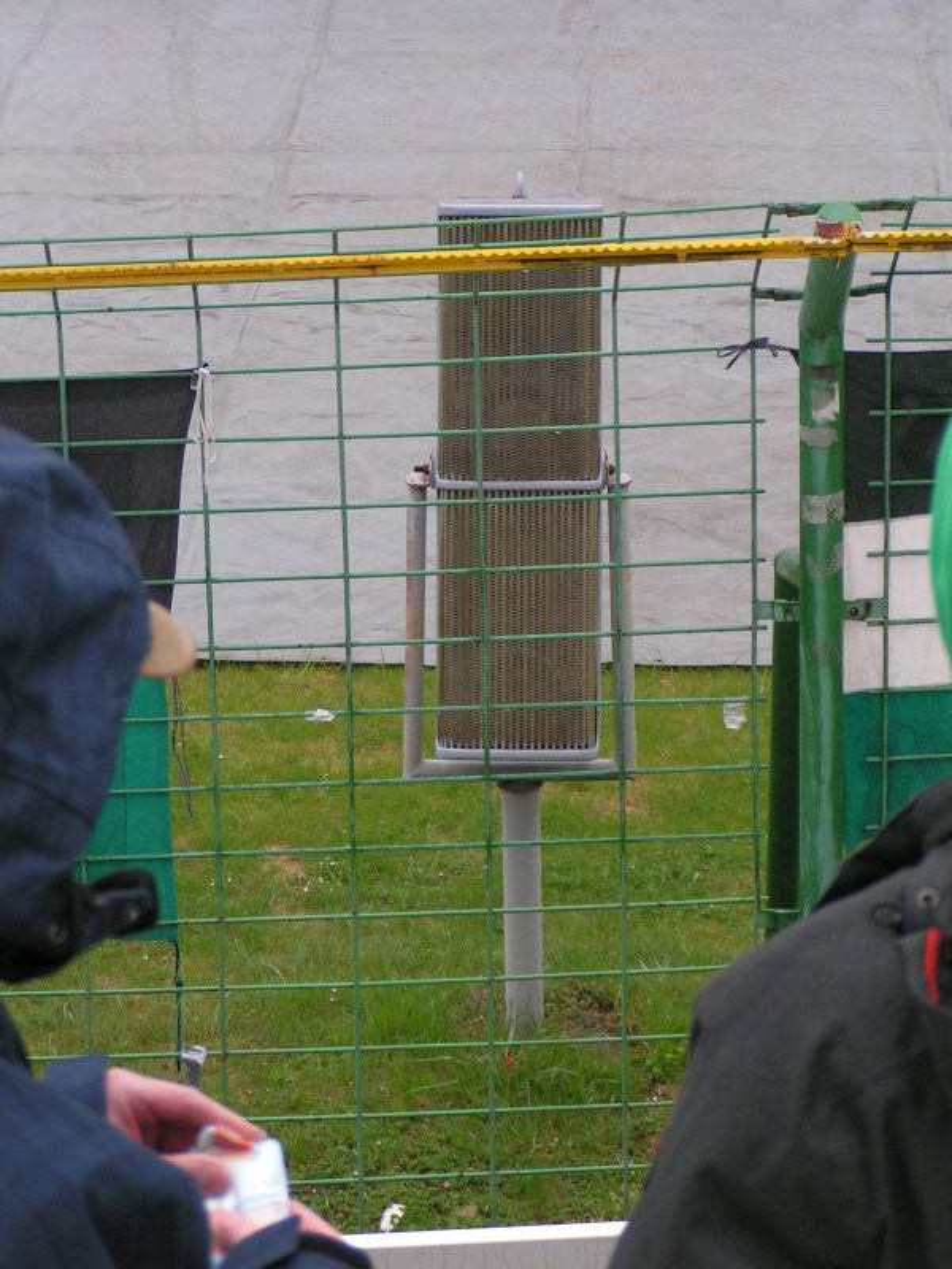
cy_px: 634
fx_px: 5500
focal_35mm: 150
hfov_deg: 9.9
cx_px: 476
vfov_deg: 13.2
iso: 64
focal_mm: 22.9
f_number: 3.5
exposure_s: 1/200
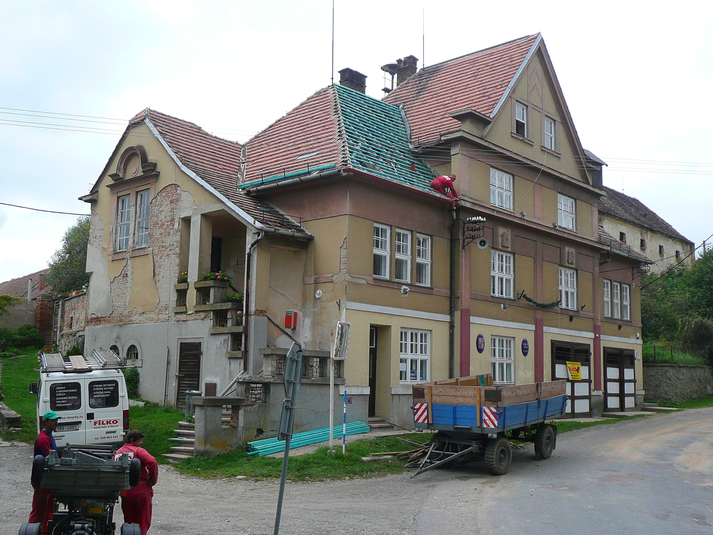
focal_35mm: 38
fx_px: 783
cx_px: 356
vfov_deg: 37.7
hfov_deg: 49.0
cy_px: 268
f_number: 3.5
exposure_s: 1/320
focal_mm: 5.2
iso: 100
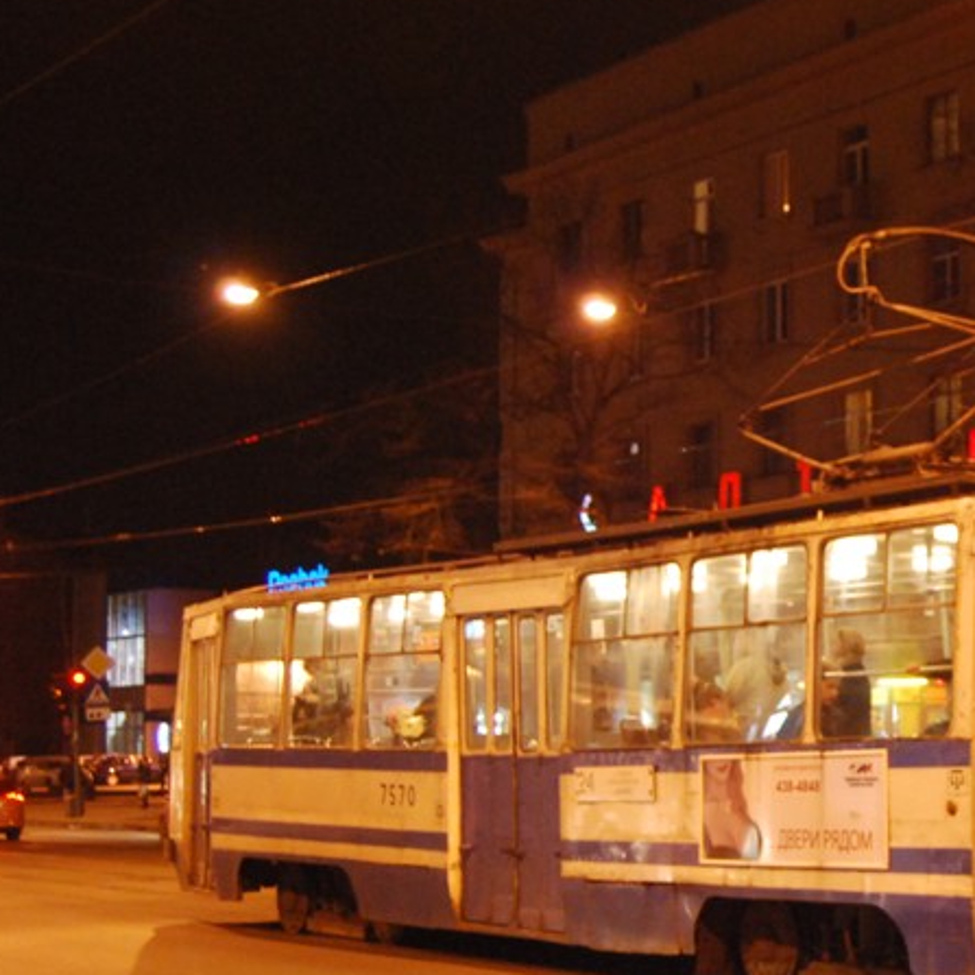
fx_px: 2422
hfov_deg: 22.0
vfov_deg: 22.7
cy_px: 612
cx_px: 962
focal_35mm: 76
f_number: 4
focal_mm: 26
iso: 1600
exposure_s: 1/15
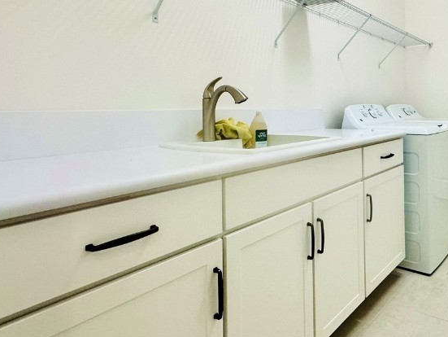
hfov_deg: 63.1
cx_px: 340
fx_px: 337
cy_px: 104
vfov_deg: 51.8
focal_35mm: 26
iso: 125
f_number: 2.2
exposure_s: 1/120
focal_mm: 2.22
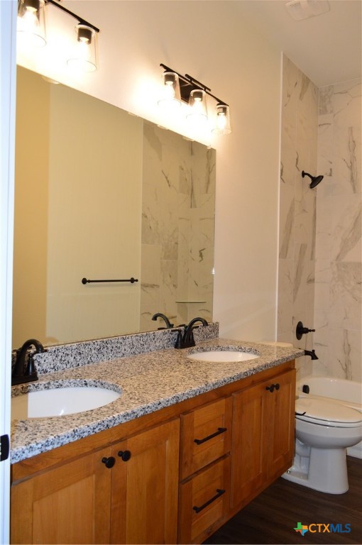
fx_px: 408
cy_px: 272
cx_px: 181
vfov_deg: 67.4
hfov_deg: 47.8
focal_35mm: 27
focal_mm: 18
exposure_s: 1/200
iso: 800
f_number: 5
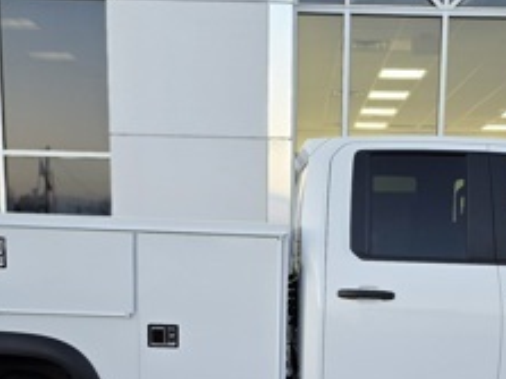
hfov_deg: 29.3
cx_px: 320
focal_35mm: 66
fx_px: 964
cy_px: 429
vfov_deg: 21.0
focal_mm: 6.3
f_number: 1.7
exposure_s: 1/120
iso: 320
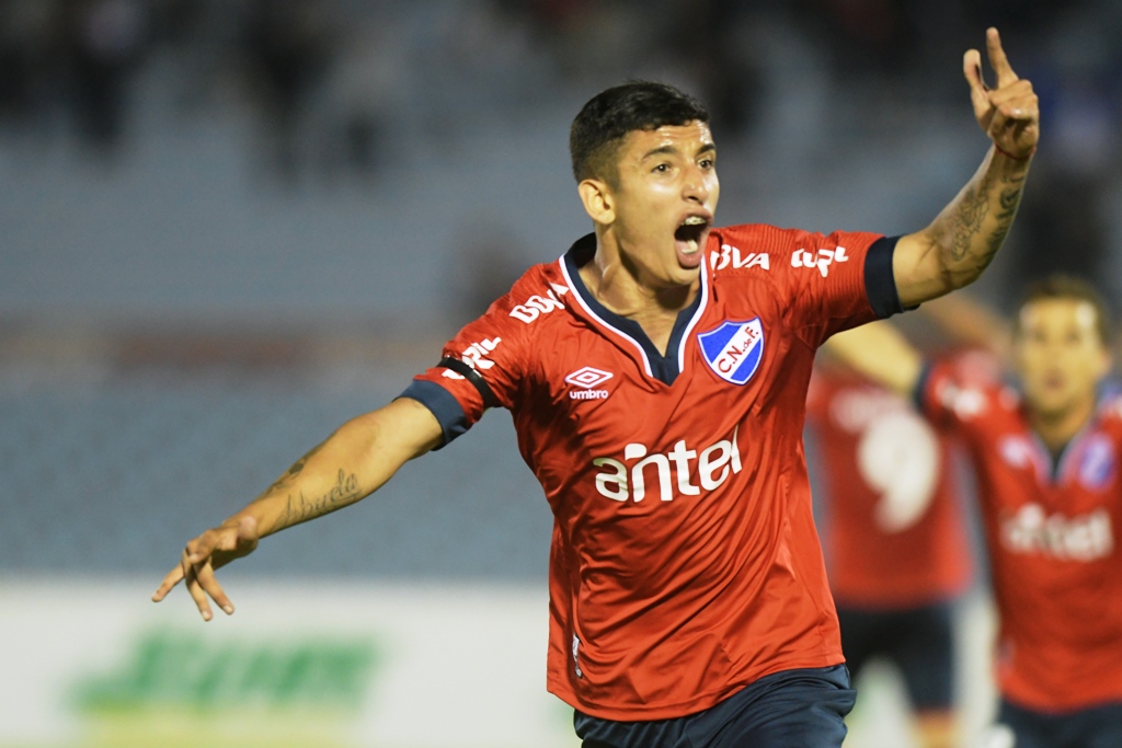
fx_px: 14026
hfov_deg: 4.6
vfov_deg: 3.1
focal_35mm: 450
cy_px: 374
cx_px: 561
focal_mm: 300
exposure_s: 1/640
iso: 2500
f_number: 2.8
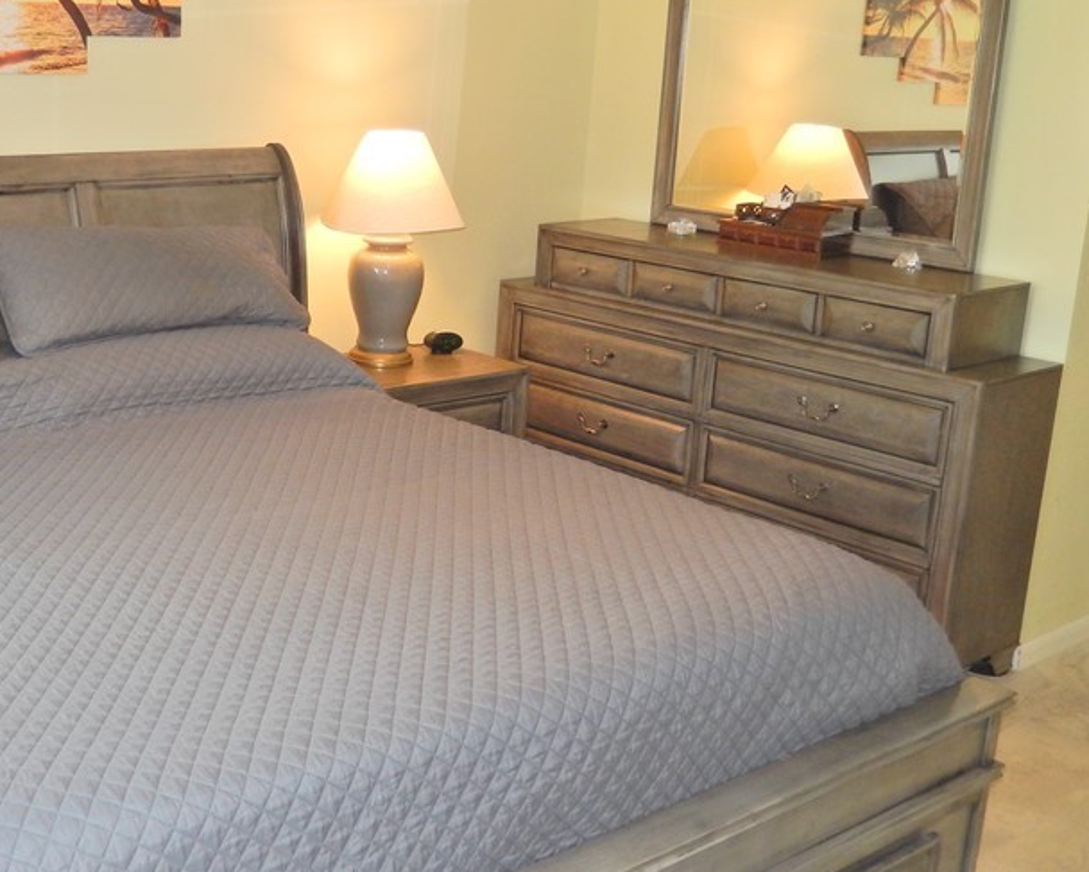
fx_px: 1483
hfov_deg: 39.1
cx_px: 260
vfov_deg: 32.7
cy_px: 390
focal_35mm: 46
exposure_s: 1/30
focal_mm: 5.1
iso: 200
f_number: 3.6
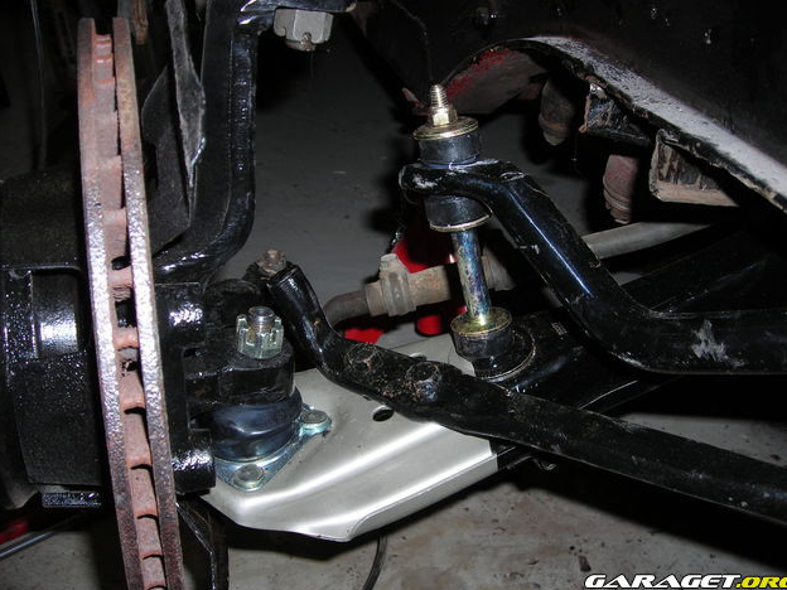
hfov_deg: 47.9
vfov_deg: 36.8
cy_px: 291
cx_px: 397
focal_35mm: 39
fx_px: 887
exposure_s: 1/60.1
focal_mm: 6.3
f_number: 3.2
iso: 50
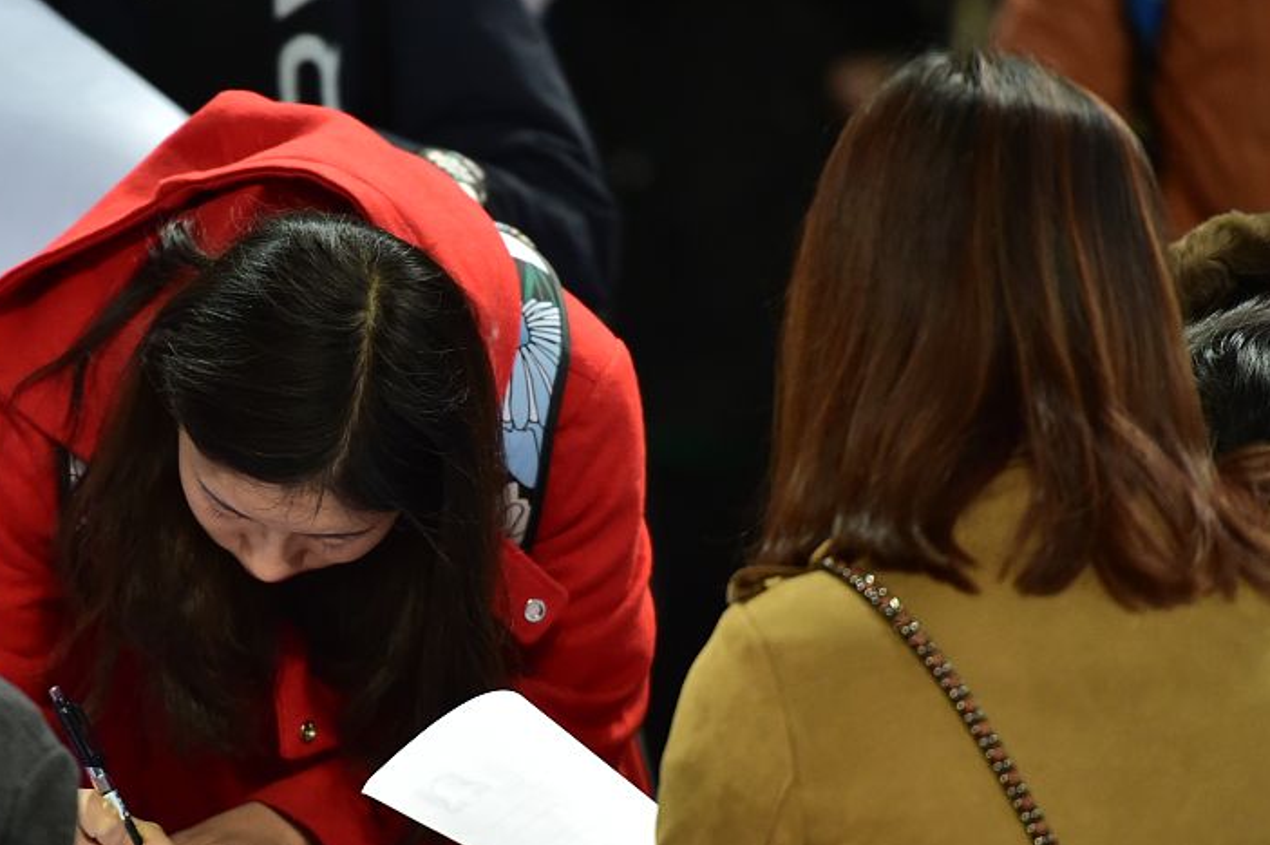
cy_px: 596
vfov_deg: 4.0
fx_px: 12056
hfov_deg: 6.0
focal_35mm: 342
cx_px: 308
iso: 2500
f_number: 3.2
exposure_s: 1/200
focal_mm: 200
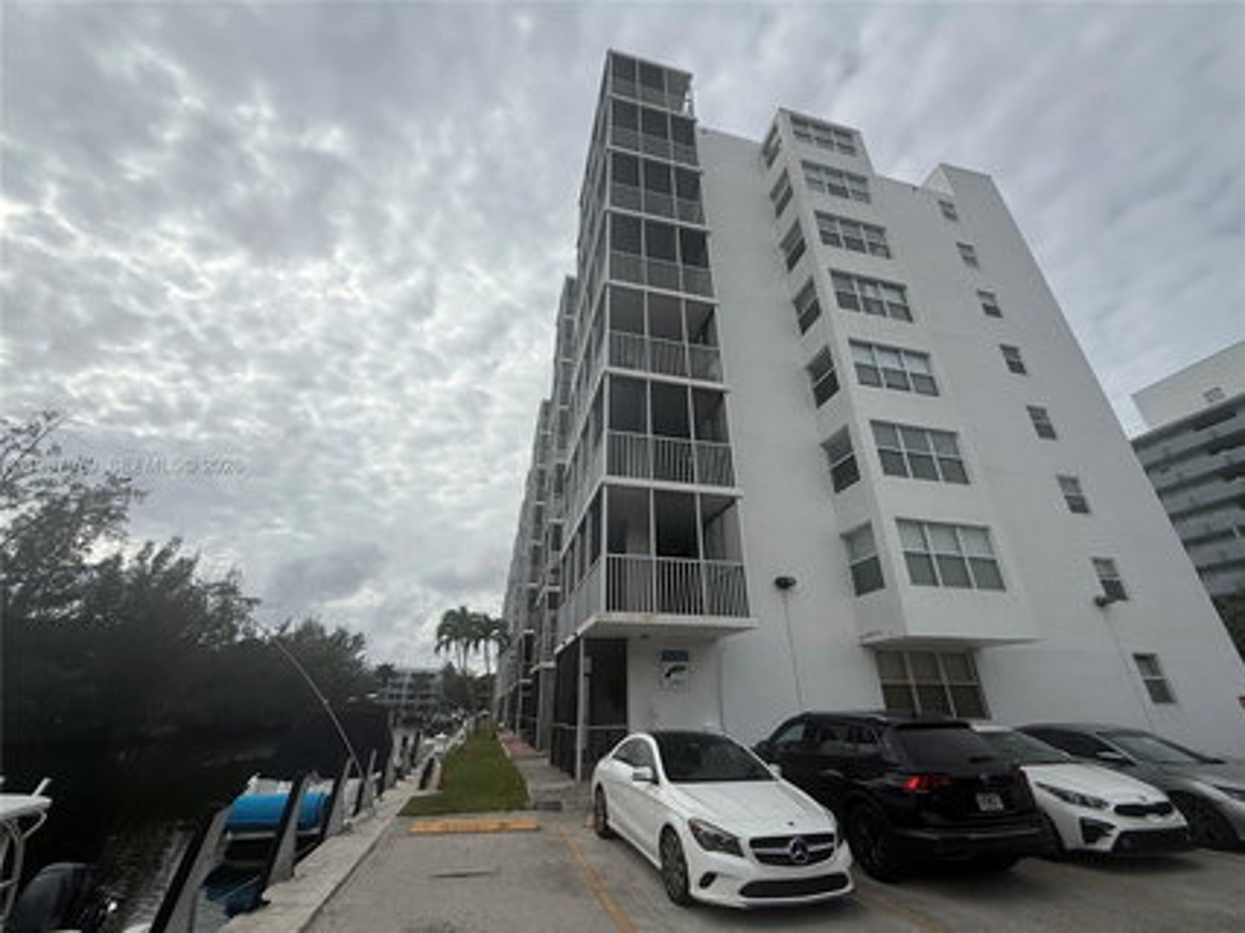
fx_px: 503
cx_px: 622
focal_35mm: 14
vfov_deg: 85.6
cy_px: 466
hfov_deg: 102.1
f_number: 2.2
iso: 50
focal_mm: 2.22
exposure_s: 1/4425
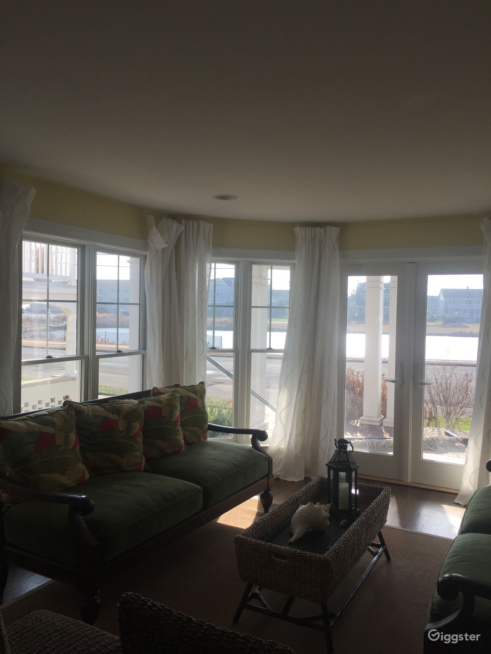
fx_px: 548
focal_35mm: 29
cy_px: 327
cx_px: 246
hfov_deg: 48.2
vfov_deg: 61.7
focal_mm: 4.15
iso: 32
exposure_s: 1/565
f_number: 2.2
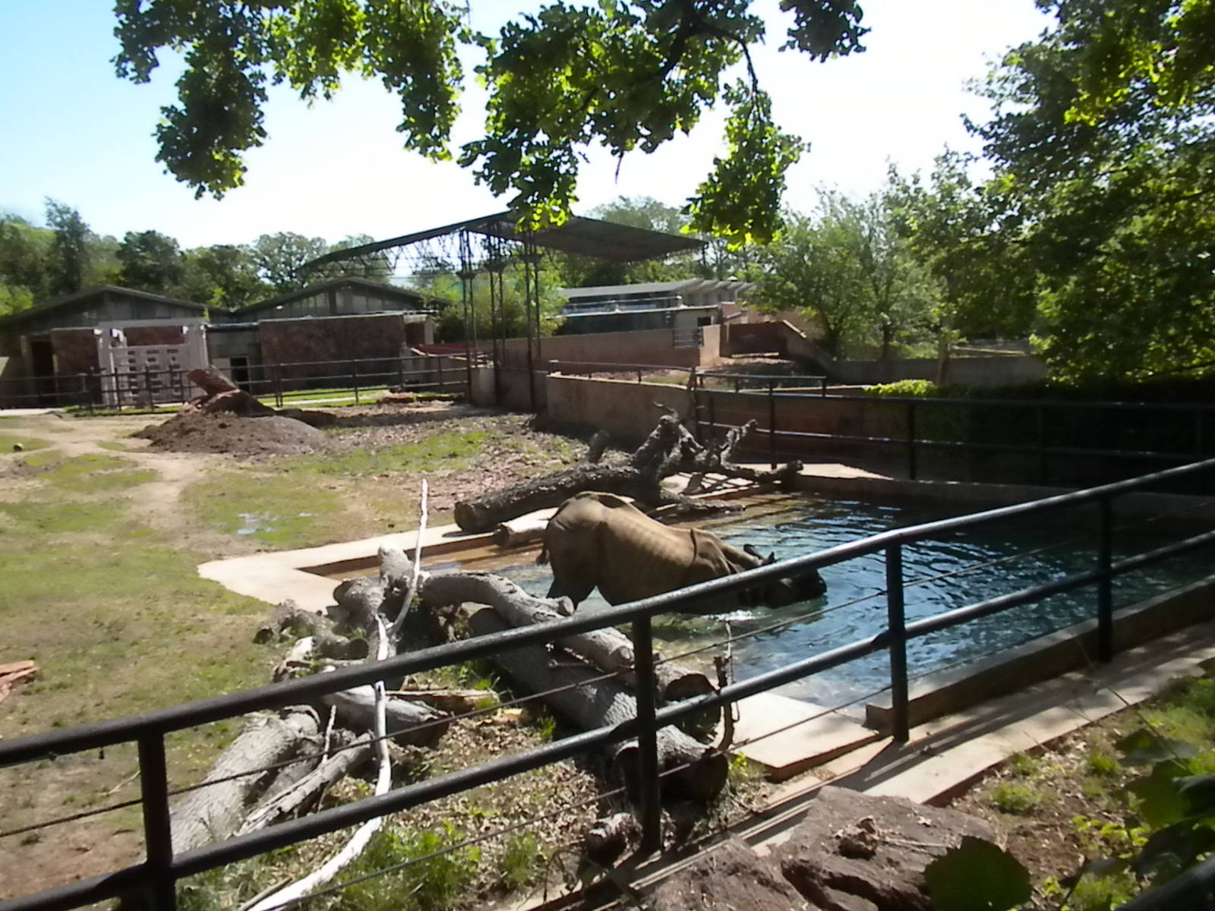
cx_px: 608
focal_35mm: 37
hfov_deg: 50.1
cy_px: 456
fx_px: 1299
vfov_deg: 38.7
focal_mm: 6.6
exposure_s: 1/416
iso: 640
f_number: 10
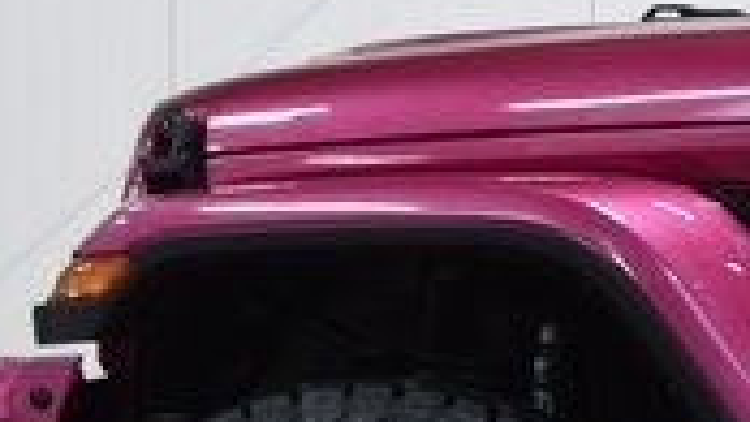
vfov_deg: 4.4
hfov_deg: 7.4
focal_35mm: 278
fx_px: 5530
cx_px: 1647
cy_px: 304
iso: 400
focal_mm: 30
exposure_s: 1/15
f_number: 6.3
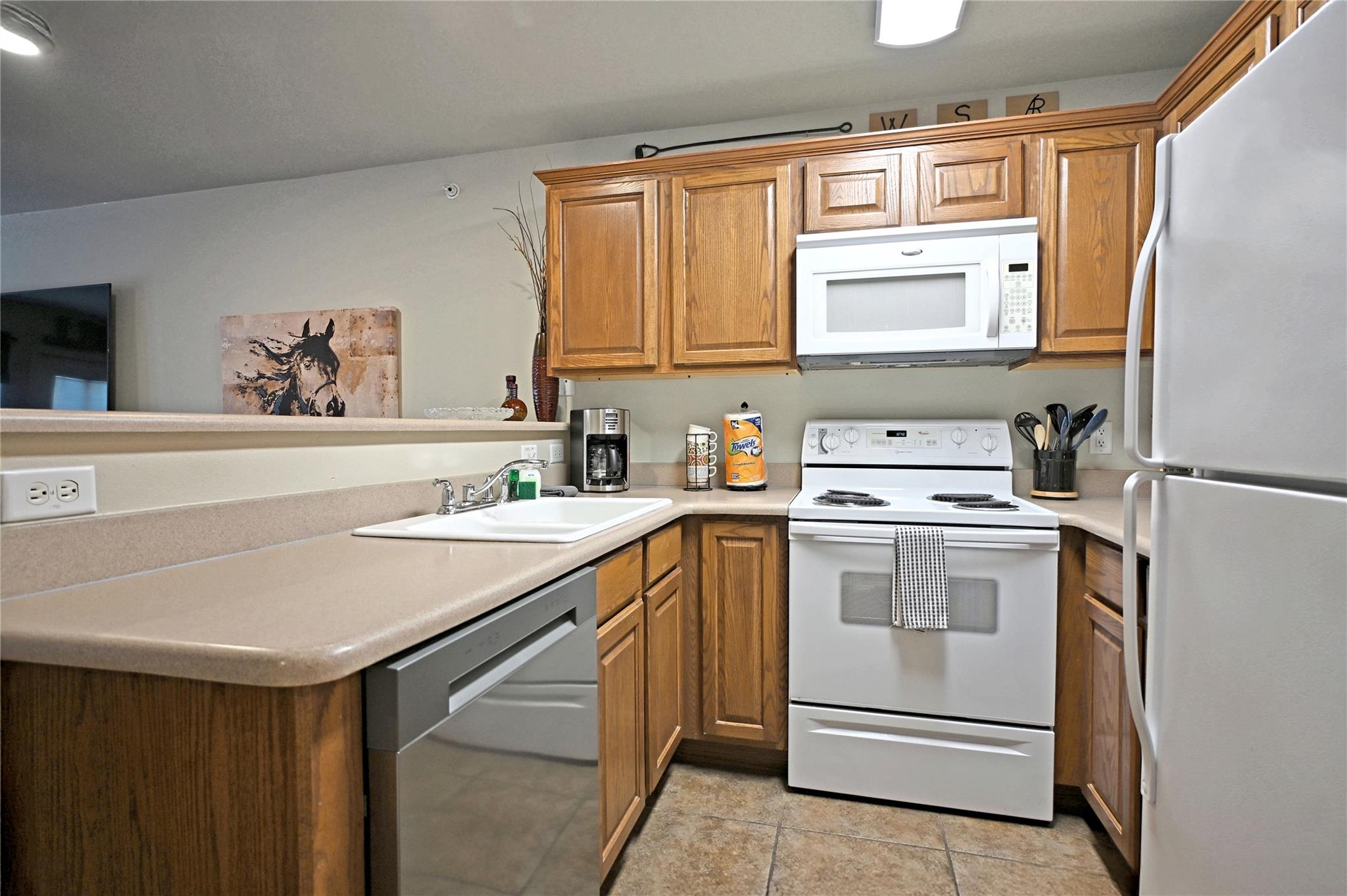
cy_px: 448
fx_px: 673
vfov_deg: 67.3
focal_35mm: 18
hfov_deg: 90.0
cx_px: 674
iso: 125
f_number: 3.5
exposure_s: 1/20
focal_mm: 12
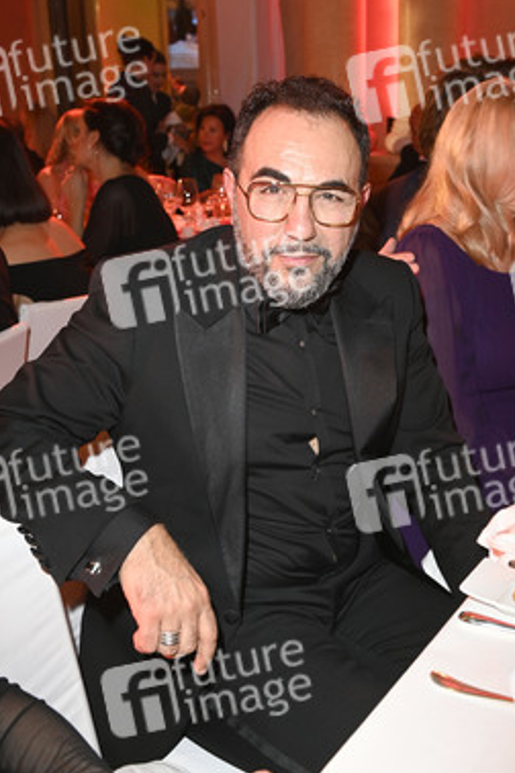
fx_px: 794
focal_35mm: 37
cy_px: 382
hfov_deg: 35.9
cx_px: 266
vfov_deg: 51.9
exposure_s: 1/30
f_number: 5.6
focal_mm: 35
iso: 2000
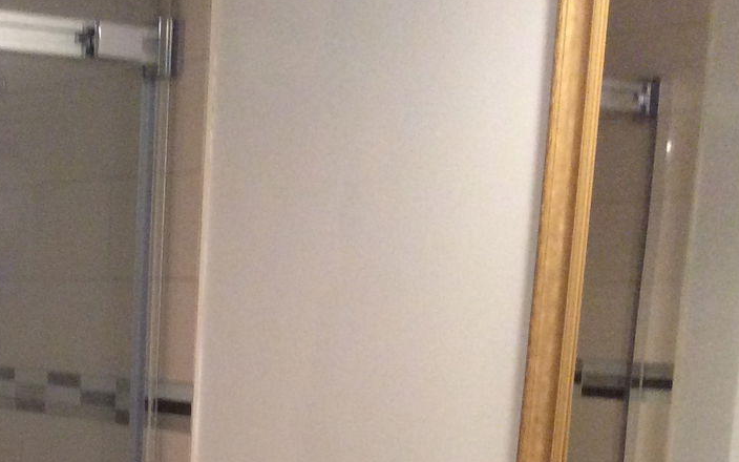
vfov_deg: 16.0
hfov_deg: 25.4
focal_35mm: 77
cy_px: 604
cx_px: -7
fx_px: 1551
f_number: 2.4
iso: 200
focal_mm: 3.3
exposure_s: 1/24
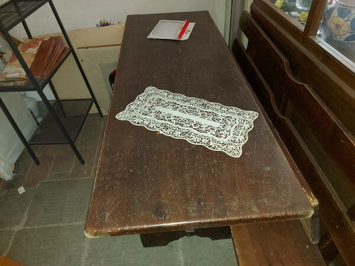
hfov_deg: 71.6
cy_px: 133
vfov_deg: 56.8
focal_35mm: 24
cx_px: 178
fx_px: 246
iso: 400
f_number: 1.8
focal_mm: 5.23
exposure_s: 1/25
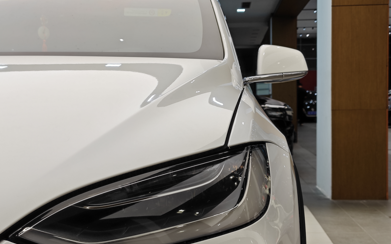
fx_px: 597
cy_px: 149
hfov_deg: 36.3
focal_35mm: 56
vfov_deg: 23.1
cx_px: 185
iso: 125
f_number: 1.9
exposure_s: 1/100
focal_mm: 8.7
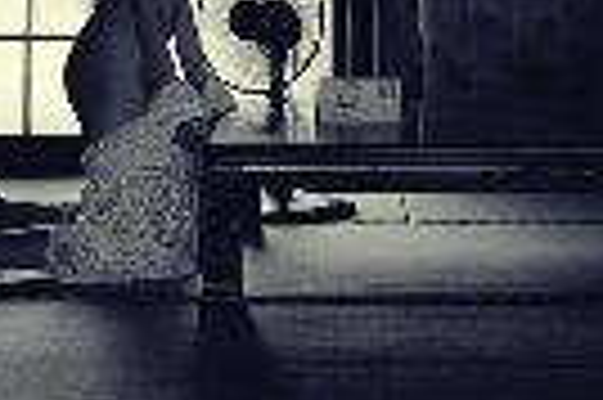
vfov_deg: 13.8
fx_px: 1573
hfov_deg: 21.7
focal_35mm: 94
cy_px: -166
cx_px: 338
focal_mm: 28
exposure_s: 1/250
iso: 200
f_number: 3.5
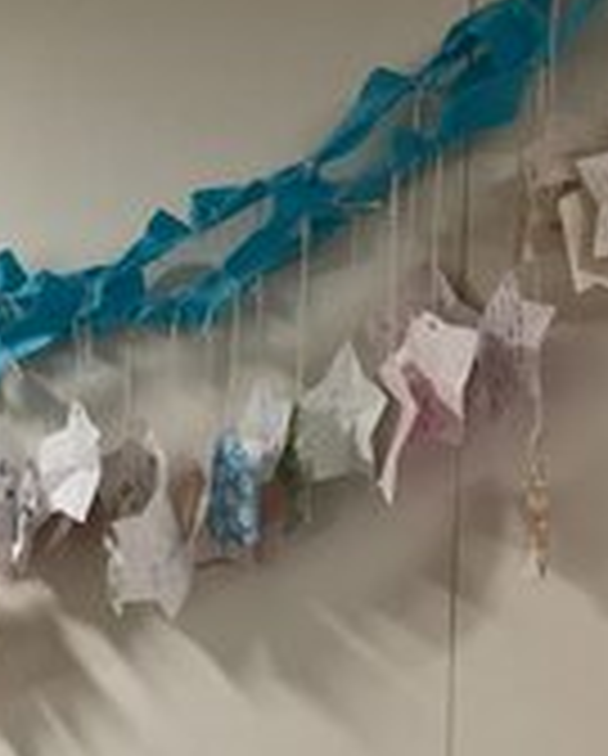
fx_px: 1817
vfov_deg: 23.5
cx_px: 86
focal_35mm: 81
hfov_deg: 18.7
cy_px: 382
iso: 320
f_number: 2.4
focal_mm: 3.3
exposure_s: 1/60
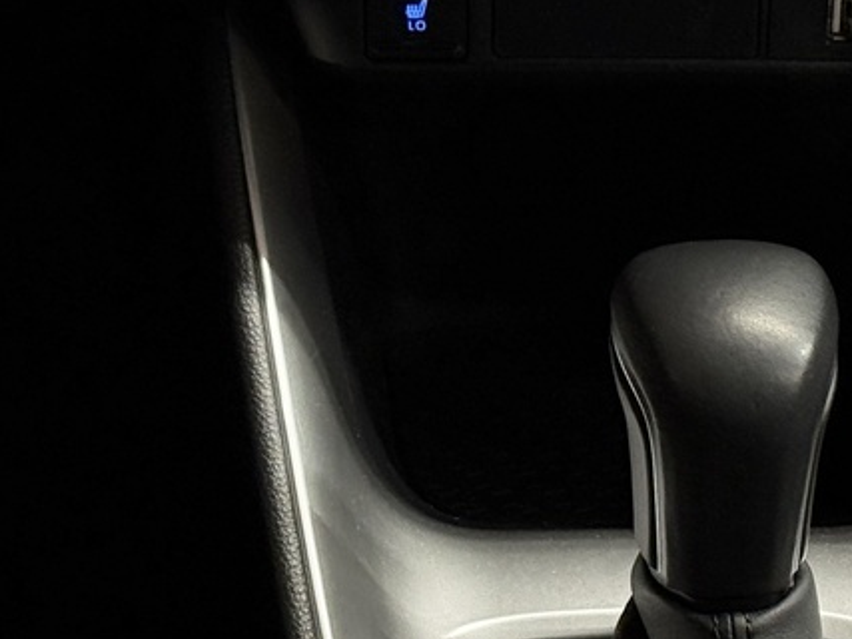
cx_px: 635
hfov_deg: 12.2
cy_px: 497
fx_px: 3986
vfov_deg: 9.1
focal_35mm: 162
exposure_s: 1/50
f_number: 1.78
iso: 250
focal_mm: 6.76
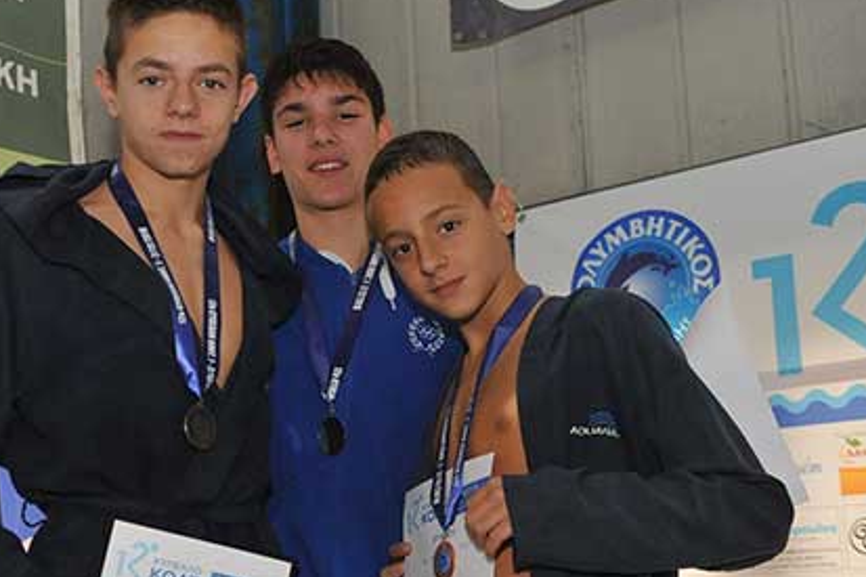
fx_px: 1467
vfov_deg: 22.2
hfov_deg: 32.6
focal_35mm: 61
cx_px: 294
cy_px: 338
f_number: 4
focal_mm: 42
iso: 2000
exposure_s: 1/250
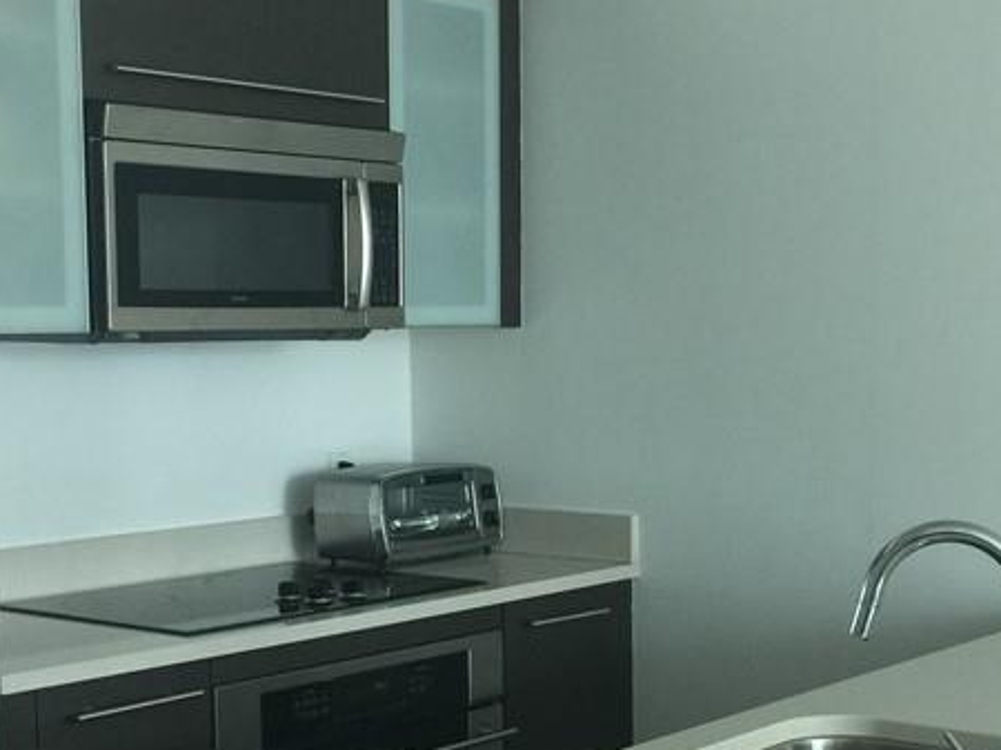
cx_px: 598
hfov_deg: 29.3
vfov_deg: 22.1
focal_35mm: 66
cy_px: 516
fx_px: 1908
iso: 50
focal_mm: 4.15
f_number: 2.2
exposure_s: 1/30
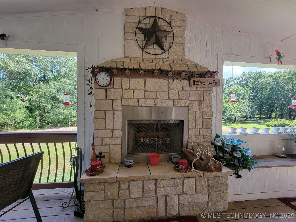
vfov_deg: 89.9
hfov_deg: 106.2
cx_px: 148
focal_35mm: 13
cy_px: 111
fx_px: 111
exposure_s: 1/145
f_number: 2.2
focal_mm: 2.2
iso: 50
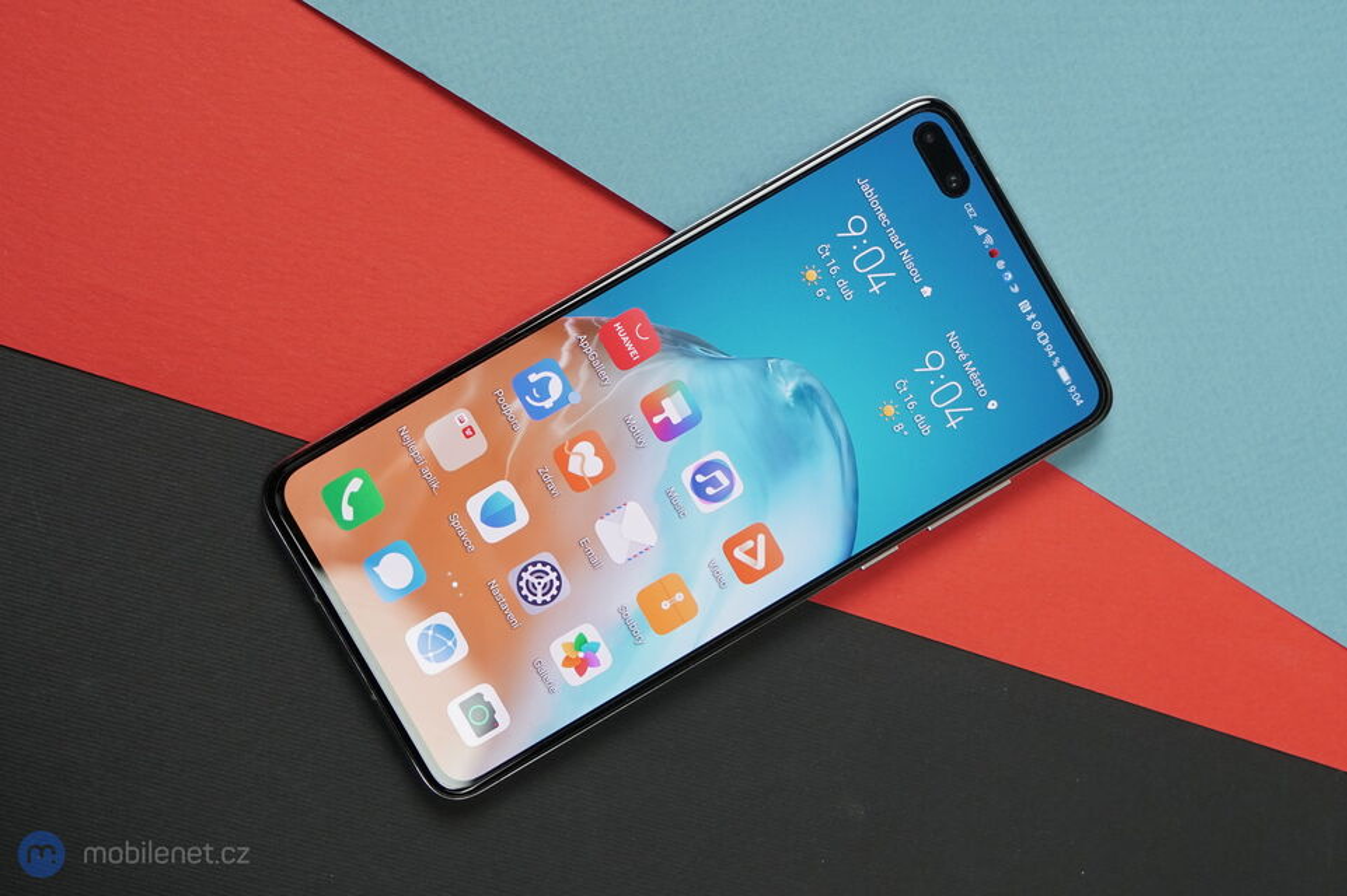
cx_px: 674
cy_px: 448
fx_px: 1945
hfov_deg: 38.2
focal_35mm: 52
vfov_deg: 26.0
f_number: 6.3
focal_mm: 52
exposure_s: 1/100
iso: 800
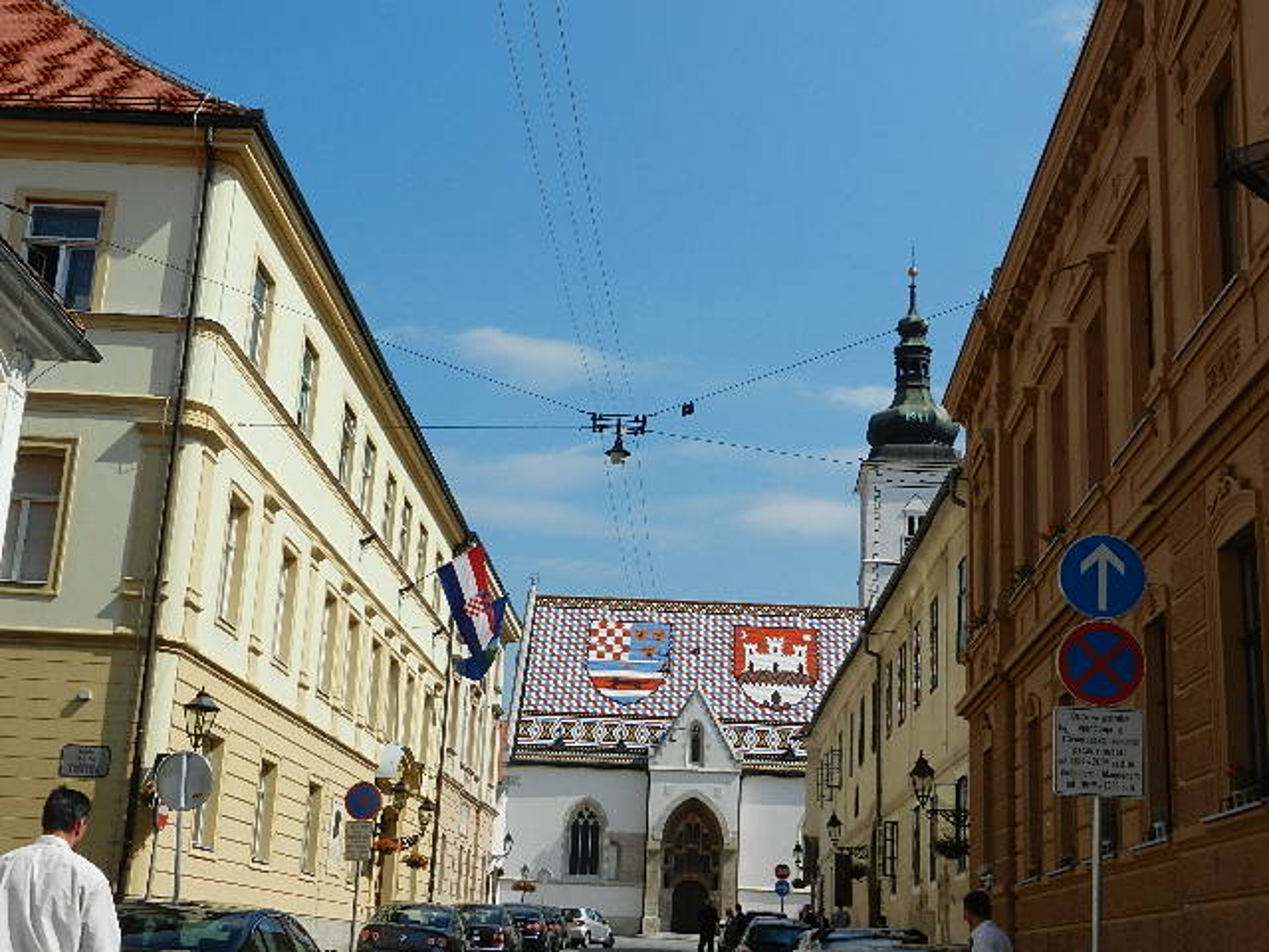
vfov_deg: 32.2
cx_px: 634
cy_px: 476
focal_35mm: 45
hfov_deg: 42.1
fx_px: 1650
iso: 160
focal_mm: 8.2
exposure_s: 1/1600
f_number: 4.2
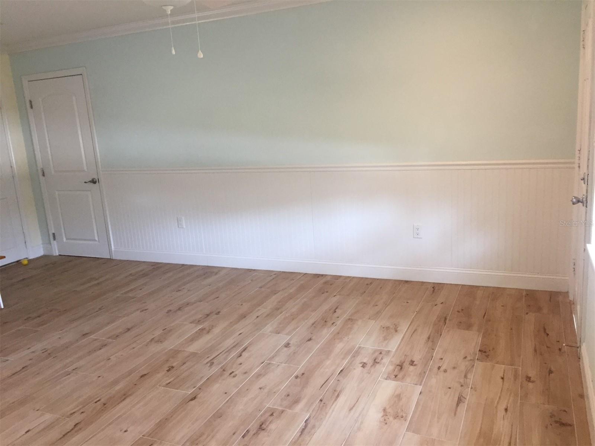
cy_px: 223
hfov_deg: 61.7
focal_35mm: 29
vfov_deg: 48.2
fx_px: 498
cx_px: 298
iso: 50
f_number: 2.2
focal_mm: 4.15
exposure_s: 1/30
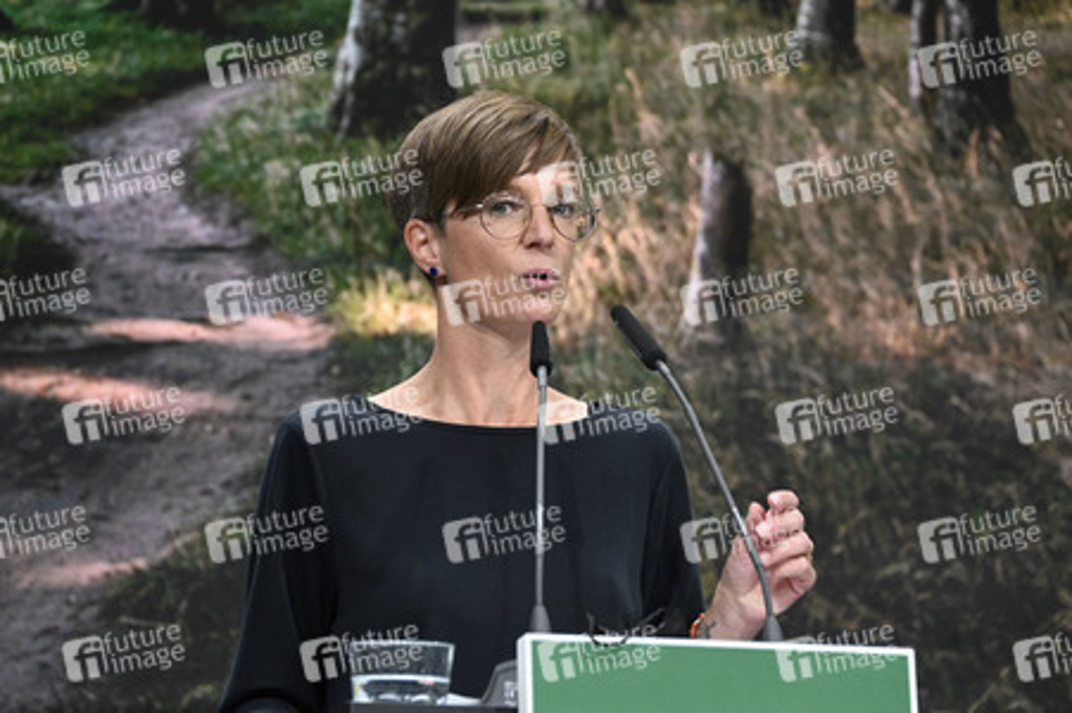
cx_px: 536
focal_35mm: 160
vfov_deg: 8.6
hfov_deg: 12.8
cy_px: 356
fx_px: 4761
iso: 4000
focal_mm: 160
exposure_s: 1/500
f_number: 5.6
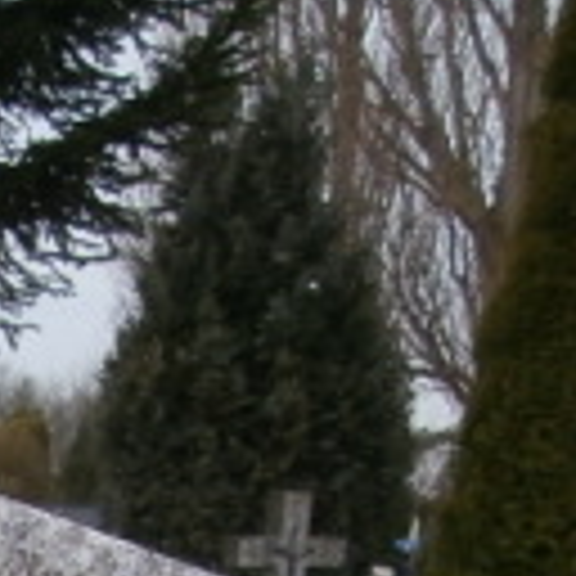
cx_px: -634
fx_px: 1996
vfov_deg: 14.4
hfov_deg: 13.6
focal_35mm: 106
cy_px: 1044
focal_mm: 4.2
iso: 100
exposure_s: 1/500
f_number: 3
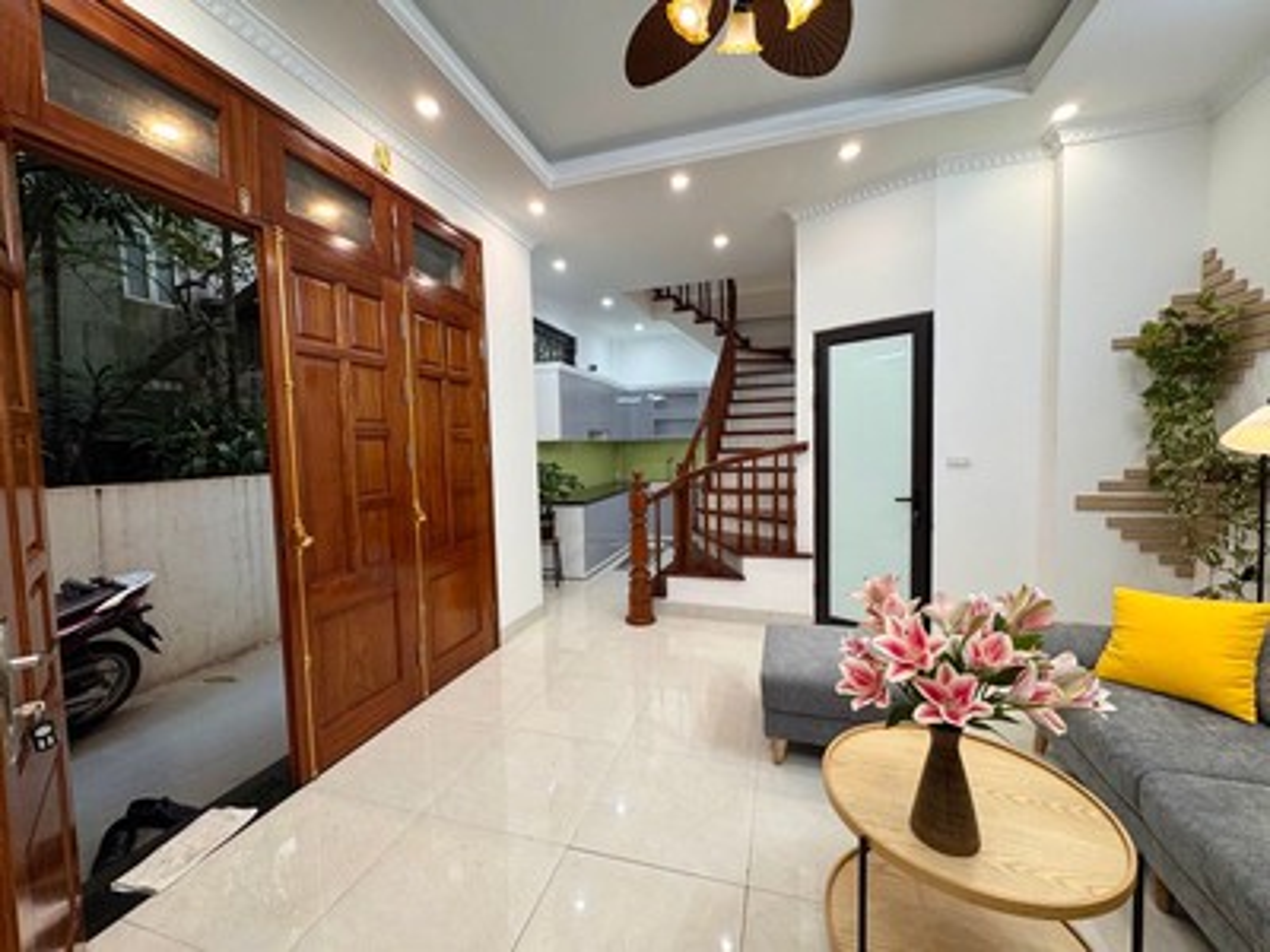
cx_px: 635
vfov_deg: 85.7
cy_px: 476
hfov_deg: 102.1
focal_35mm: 14
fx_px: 514
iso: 125
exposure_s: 1/100
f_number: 2.2
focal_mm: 2.22
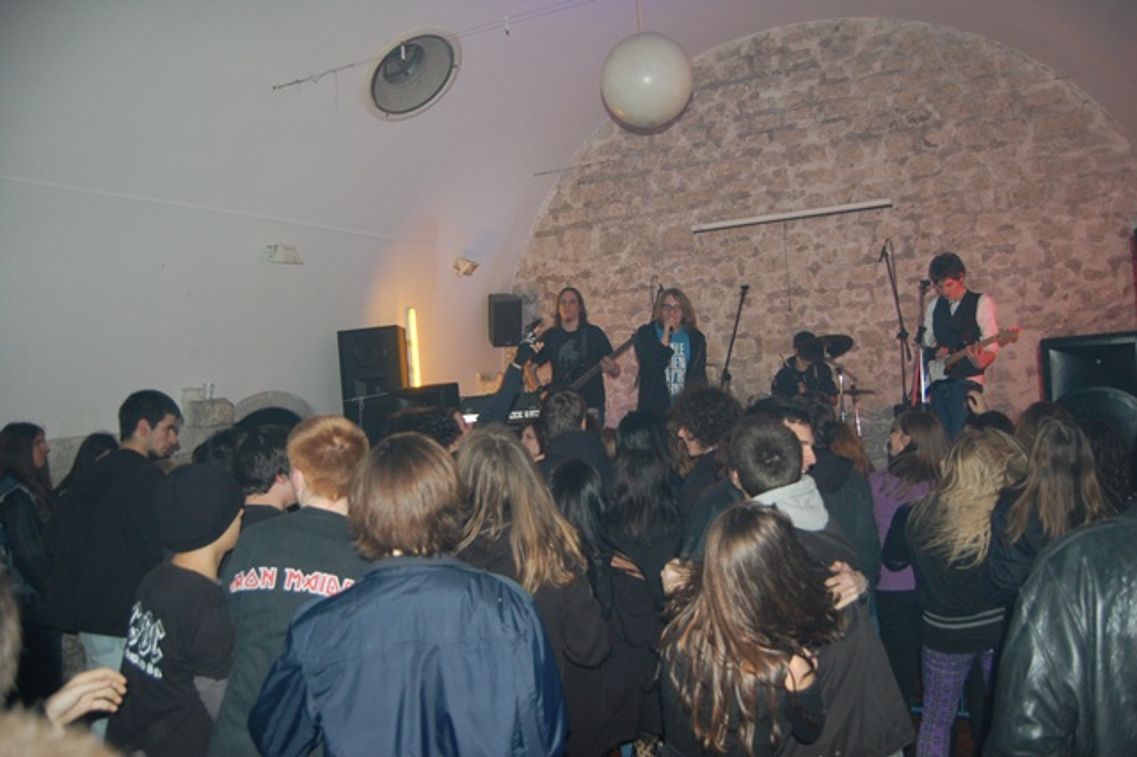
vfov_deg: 47.9
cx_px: 568
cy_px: 378
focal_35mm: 27
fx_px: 852
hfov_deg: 67.4
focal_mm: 18
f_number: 3.5
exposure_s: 1/60
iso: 400
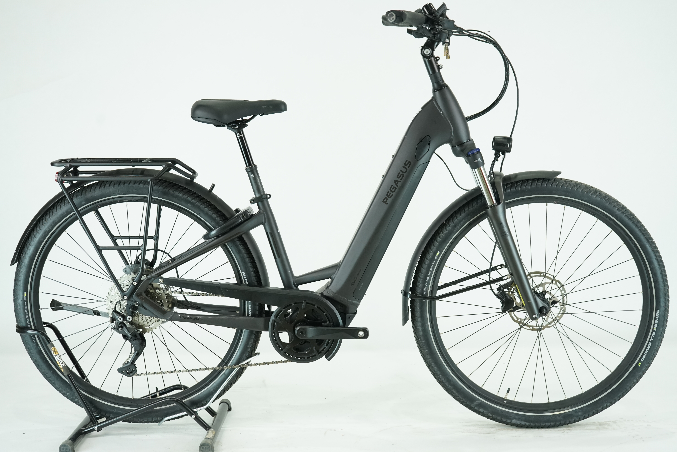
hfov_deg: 38.2
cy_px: 226
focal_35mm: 52
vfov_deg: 26.0
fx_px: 978
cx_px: 338
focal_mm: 52
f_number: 5
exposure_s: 1/200
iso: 1600
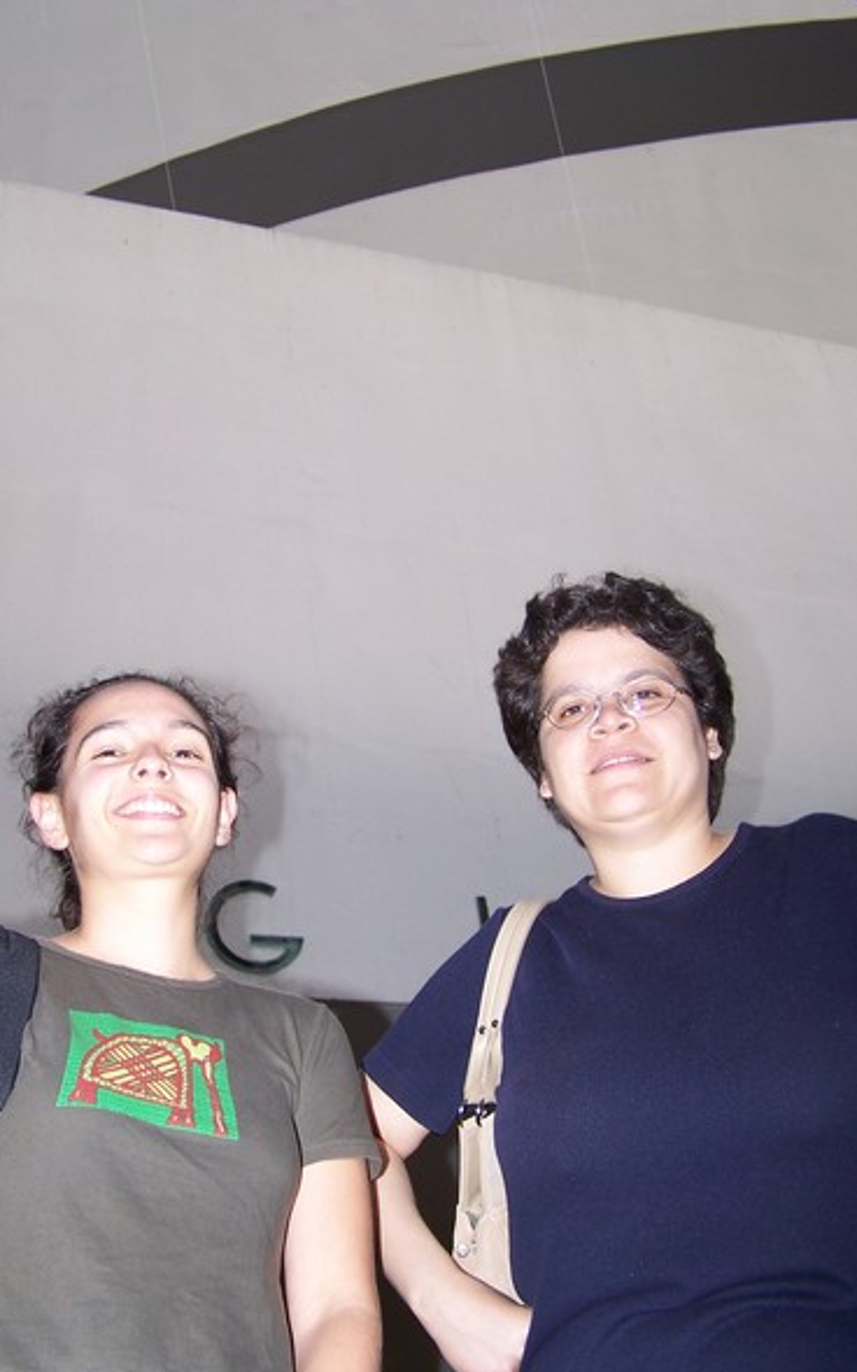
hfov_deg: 31.1
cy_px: 689
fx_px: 1533
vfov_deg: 48.2
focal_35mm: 41
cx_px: 335
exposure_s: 1/60
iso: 80
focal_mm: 6.3
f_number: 2.8
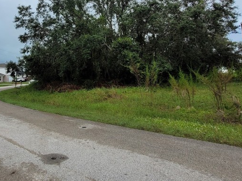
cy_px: 36
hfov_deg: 65.2
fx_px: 182
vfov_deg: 49.9
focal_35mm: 26
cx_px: 77
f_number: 2.2
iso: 40
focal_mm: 1.74
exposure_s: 1/1593
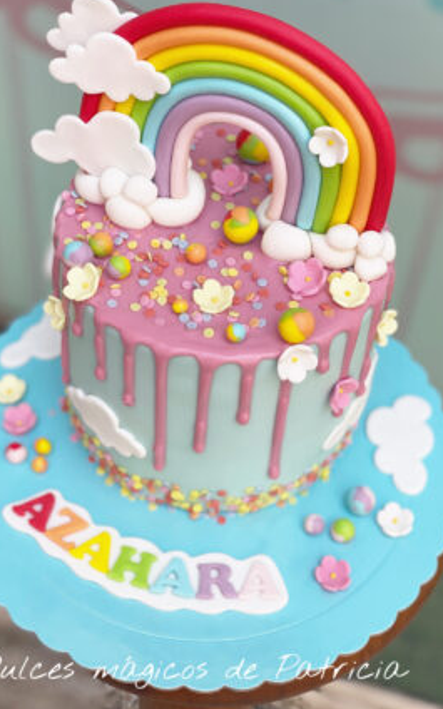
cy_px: 352
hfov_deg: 23.1
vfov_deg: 36.3
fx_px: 1082
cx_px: 198
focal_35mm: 56
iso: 20
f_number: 2
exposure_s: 1/134
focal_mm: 6
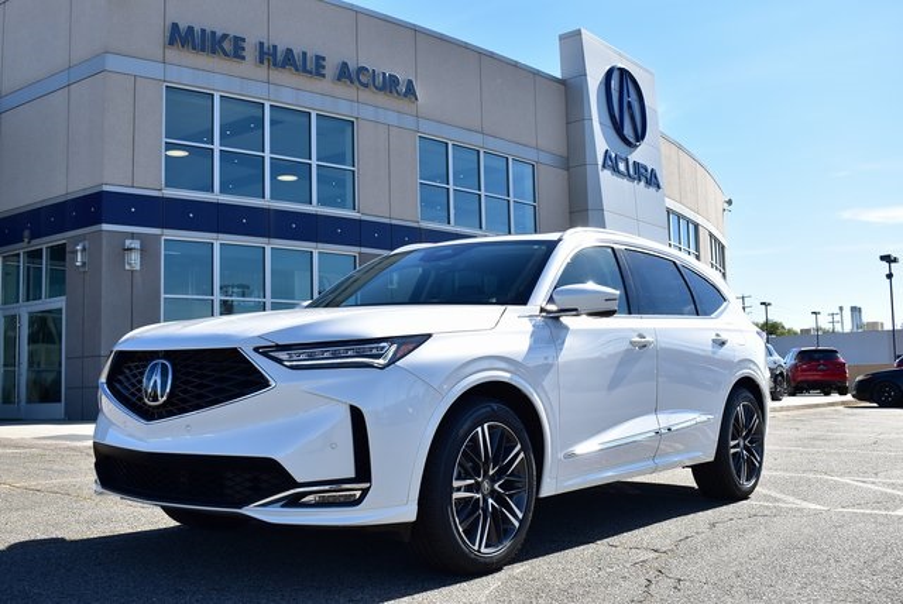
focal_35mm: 38
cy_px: 302
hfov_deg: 51.2
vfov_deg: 35.6
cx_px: 452
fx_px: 941
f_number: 8
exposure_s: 1/250
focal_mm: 25
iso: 100
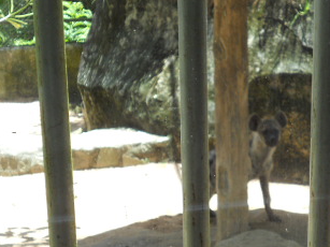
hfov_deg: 20.3
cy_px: 136
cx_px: 235
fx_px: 915
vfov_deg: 15.4
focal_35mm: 96
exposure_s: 1/60
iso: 80
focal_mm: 8.2
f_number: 4.3
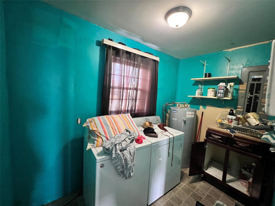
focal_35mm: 13
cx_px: 138
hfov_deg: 106.2
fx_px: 103
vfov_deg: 89.9
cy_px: 103
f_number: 1.8
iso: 640
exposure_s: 1/40
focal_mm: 1.57
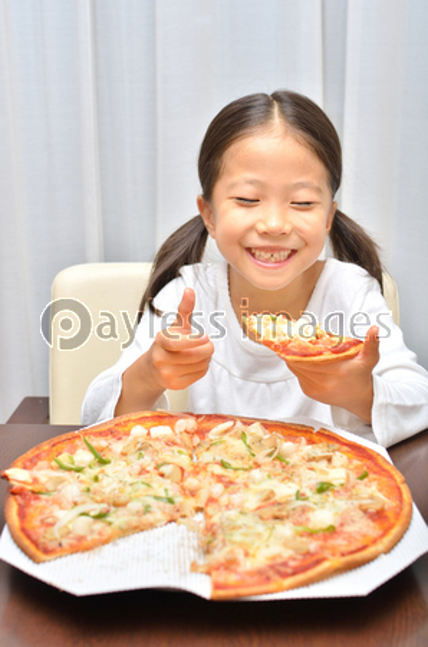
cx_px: 214
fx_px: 941
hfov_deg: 25.6
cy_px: 324
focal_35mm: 52
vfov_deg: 37.9
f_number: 4
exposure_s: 1/320
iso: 100
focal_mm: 35
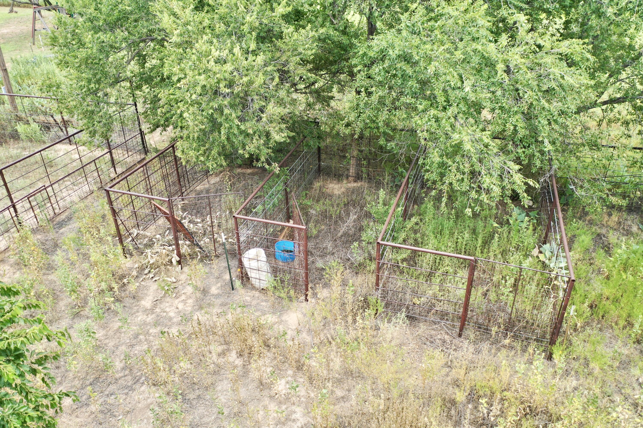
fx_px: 500
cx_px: 322
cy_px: 214
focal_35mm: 28
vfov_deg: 46.4
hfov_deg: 65.5
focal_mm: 10.26
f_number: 2.8
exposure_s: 1/500
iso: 100
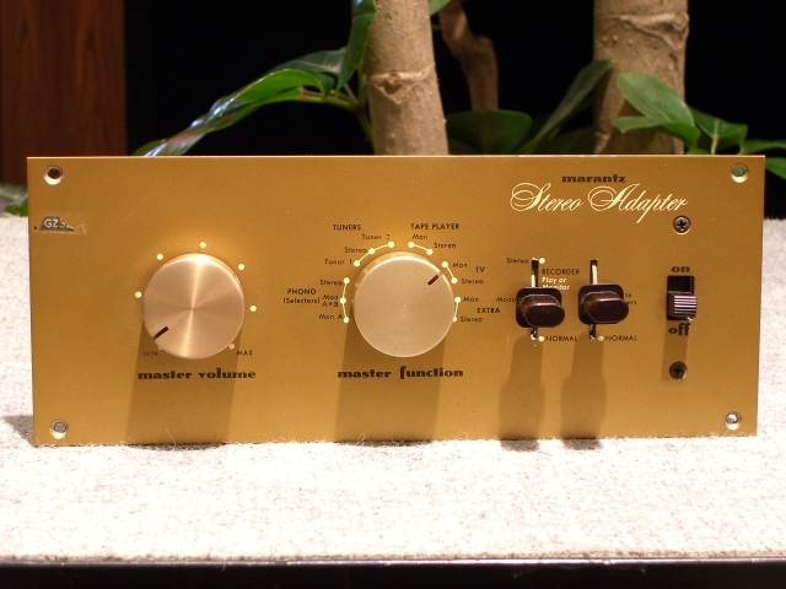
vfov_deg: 18.4
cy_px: 294
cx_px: 393
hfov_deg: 24.4
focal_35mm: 80
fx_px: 1817
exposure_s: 1/8
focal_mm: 16.6
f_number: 4.4
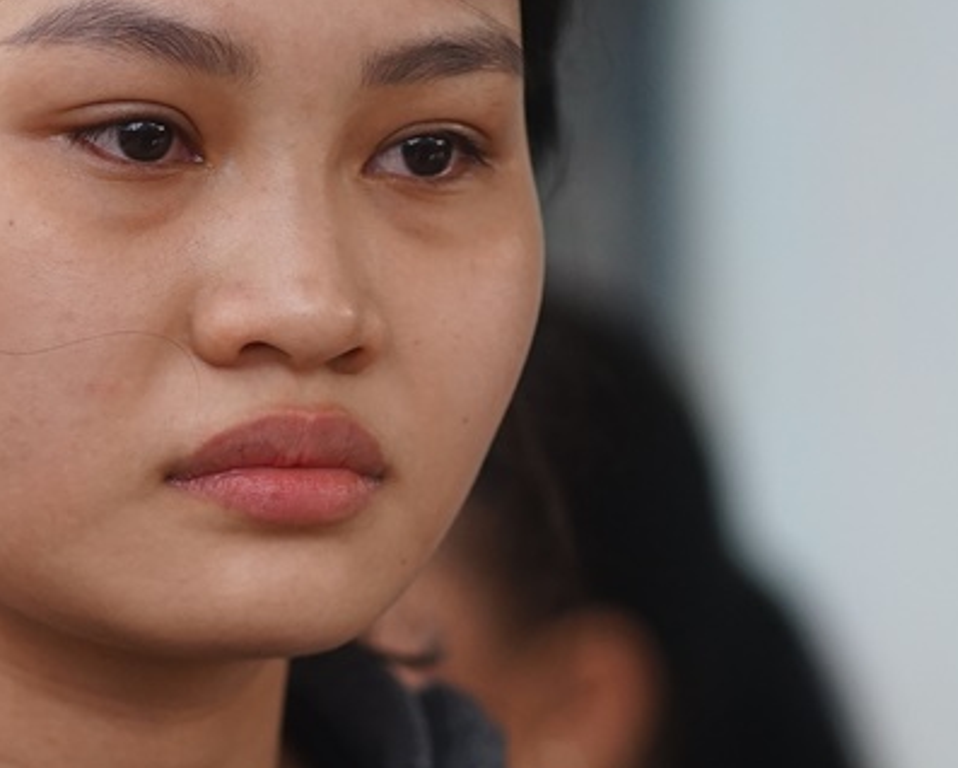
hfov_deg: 7.5
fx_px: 7290
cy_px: 438
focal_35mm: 257
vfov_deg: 6.0
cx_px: 125
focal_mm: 85
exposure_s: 1/800
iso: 640
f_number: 2.5
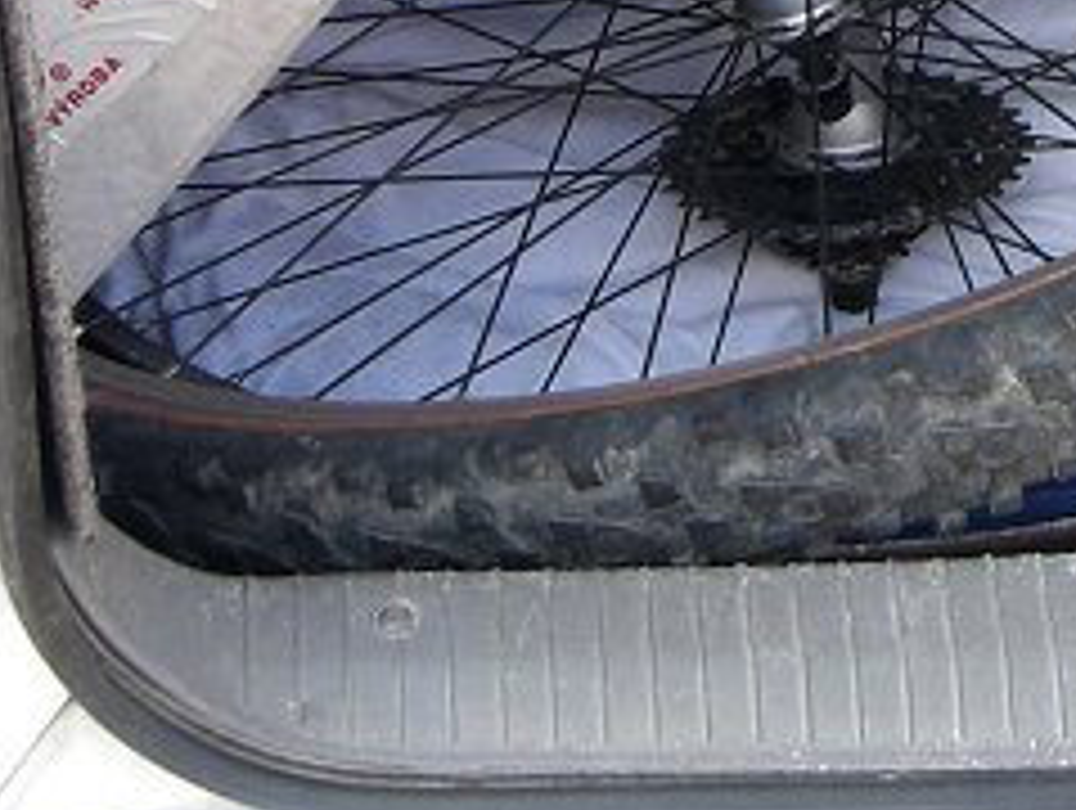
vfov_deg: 11.2
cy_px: -441
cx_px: 1108
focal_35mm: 127
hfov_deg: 15.2
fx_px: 3954
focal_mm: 6.3
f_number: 3.1
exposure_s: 1/80
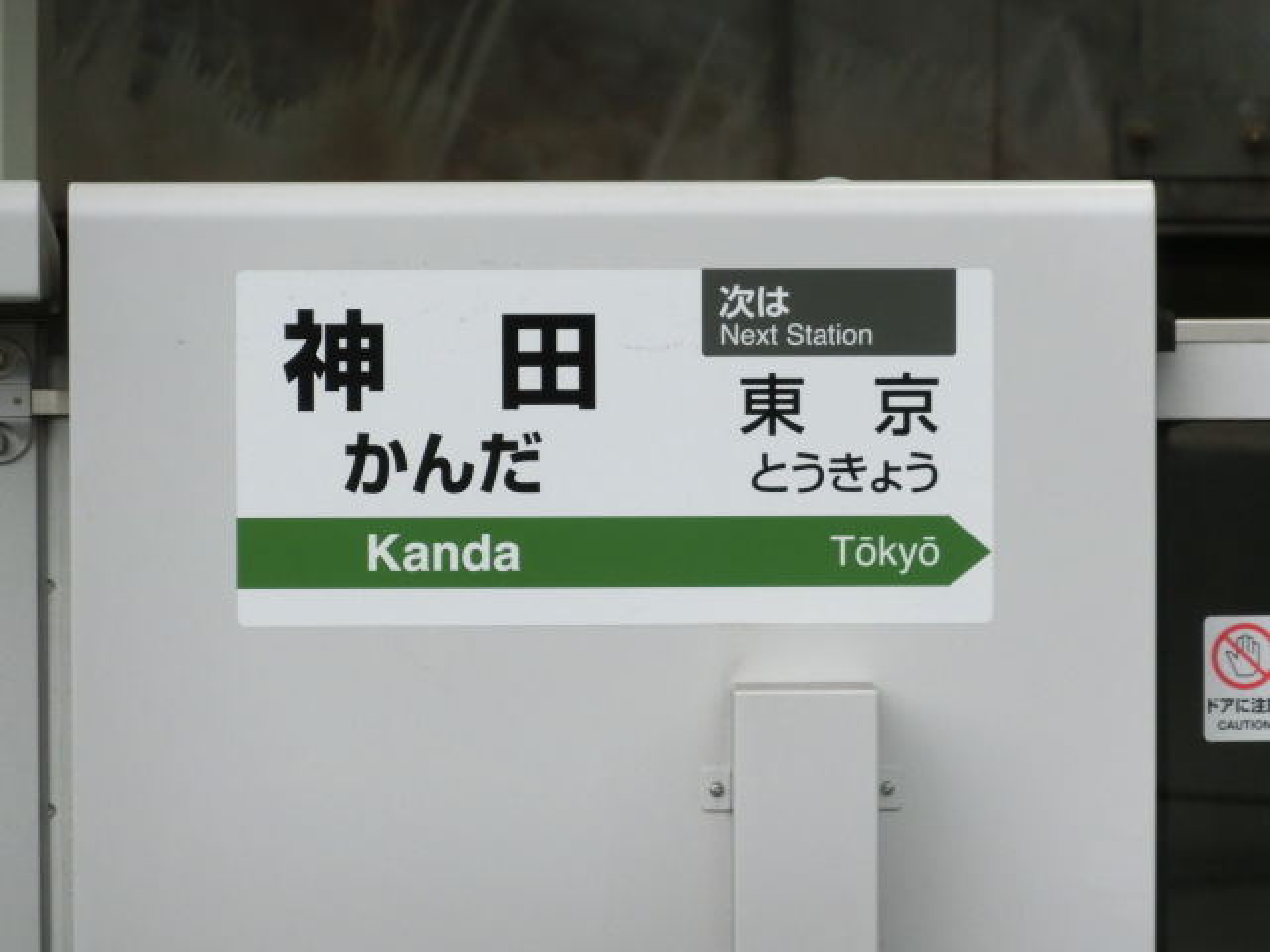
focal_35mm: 340
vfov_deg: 4.4
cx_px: 635
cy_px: 476
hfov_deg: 5.8
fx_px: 12474
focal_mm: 60.7
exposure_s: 1/200
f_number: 5.7
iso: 800
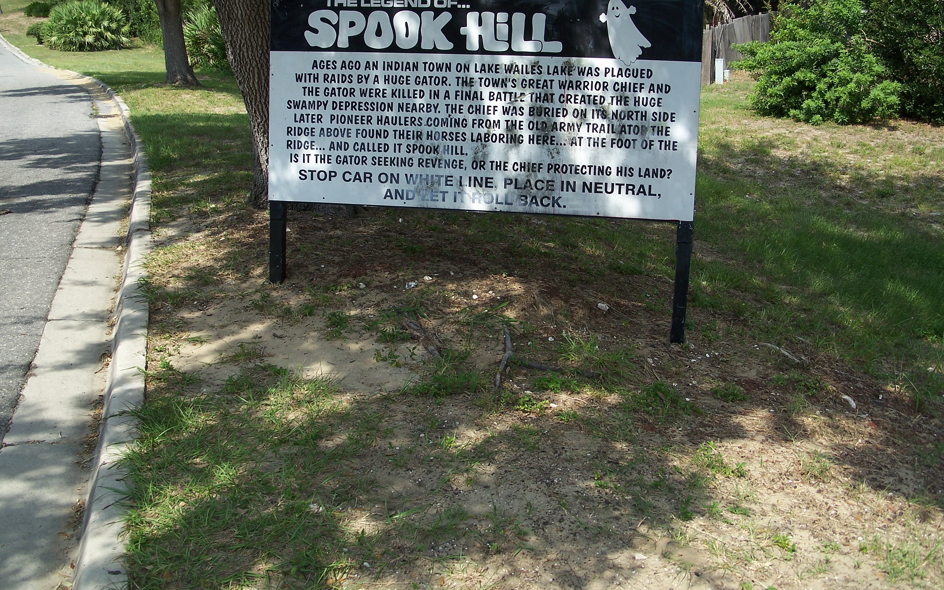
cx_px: 464
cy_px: 256
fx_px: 1029
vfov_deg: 32.0
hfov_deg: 49.3
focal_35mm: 40
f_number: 2.8
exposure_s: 1/640
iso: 64
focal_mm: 7.8
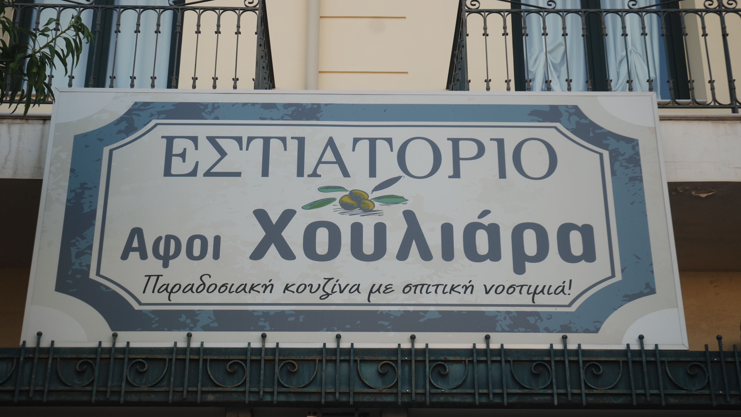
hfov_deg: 33.3
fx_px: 1238
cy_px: 230
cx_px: 370
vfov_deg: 19.1
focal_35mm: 63
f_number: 5.6
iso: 100
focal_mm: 40
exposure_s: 1/125
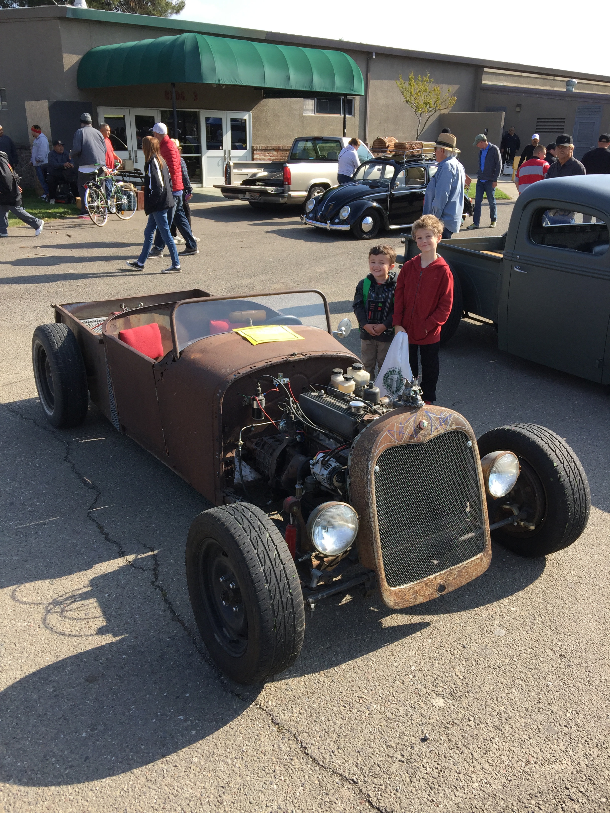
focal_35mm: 29
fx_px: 681
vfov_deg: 61.7
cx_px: 305
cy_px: 406
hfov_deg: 48.2
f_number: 2.2
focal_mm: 4.15
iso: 32
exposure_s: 1/791
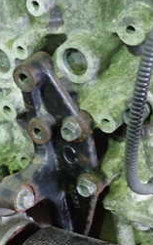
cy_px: 217
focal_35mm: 76
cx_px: -18
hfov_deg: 16.6
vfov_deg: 26.3
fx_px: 507
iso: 500
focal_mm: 5.4
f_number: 2.3
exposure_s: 1/30
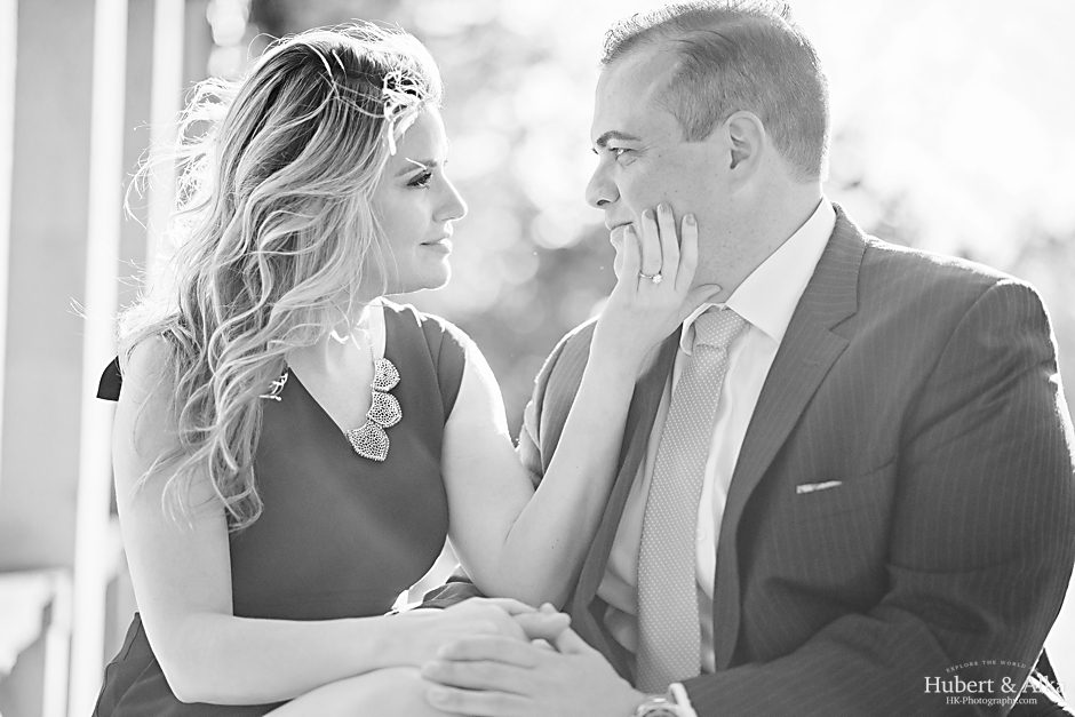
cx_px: 538
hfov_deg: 23.9
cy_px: 358
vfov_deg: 16.1
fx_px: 2538
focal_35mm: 85
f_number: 1.8
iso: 500
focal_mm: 85
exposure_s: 1/3200
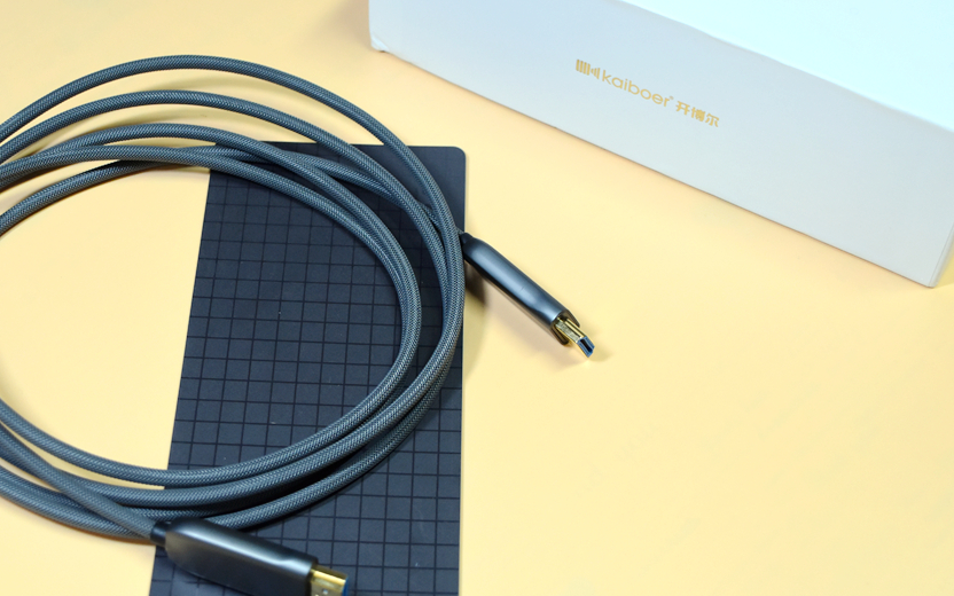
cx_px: 406
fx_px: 1664
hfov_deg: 31.9
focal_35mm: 64
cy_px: 381
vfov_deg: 20.3
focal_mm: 34
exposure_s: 1/60
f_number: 4.5
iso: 1100
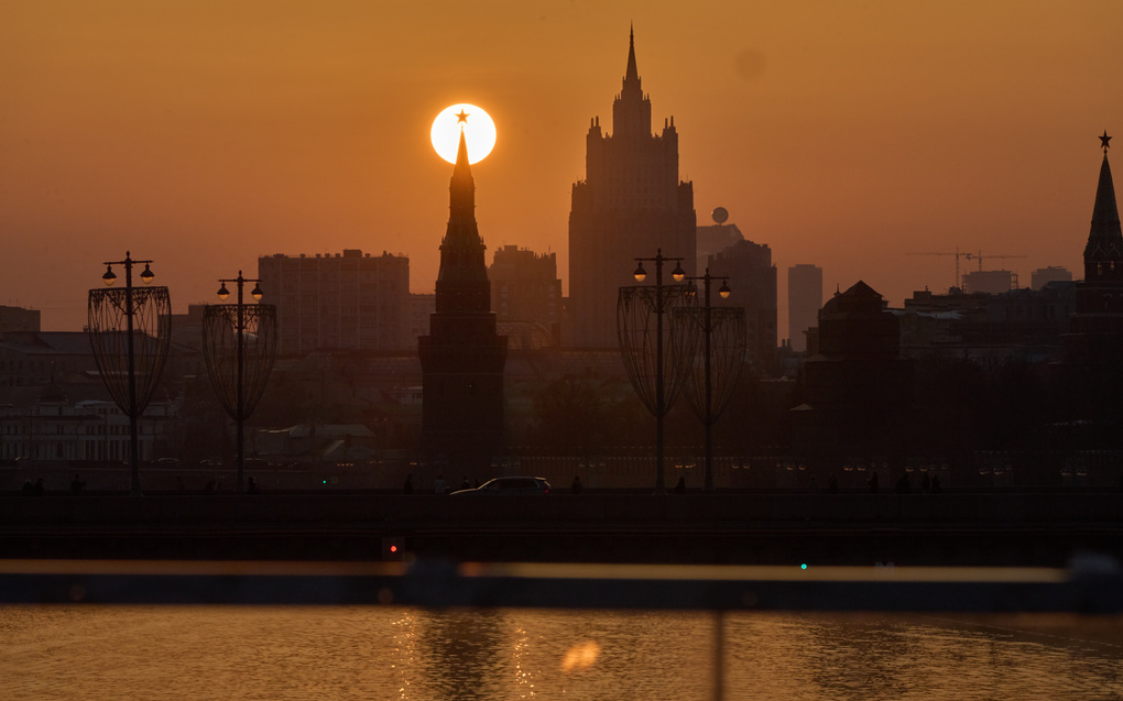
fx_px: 6579
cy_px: 341
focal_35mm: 215
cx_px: 563
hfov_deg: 9.8
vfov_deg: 6.1
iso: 400
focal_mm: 210
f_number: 20
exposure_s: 1/640
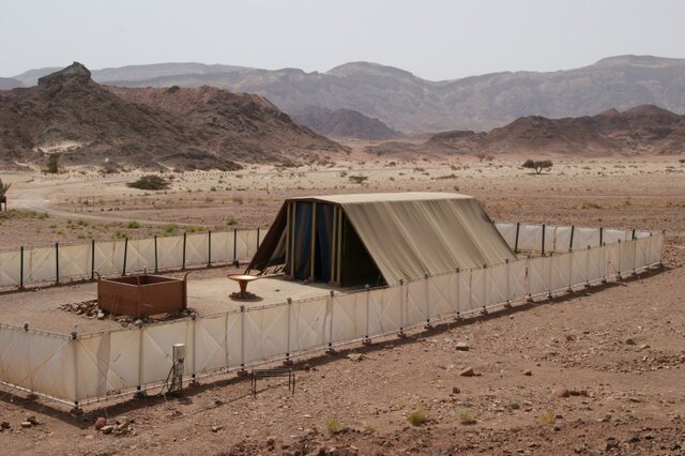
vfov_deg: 29.8
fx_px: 856
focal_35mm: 45
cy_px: 228
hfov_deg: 43.6
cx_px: 342
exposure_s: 1/500
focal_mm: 30
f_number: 11
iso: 200
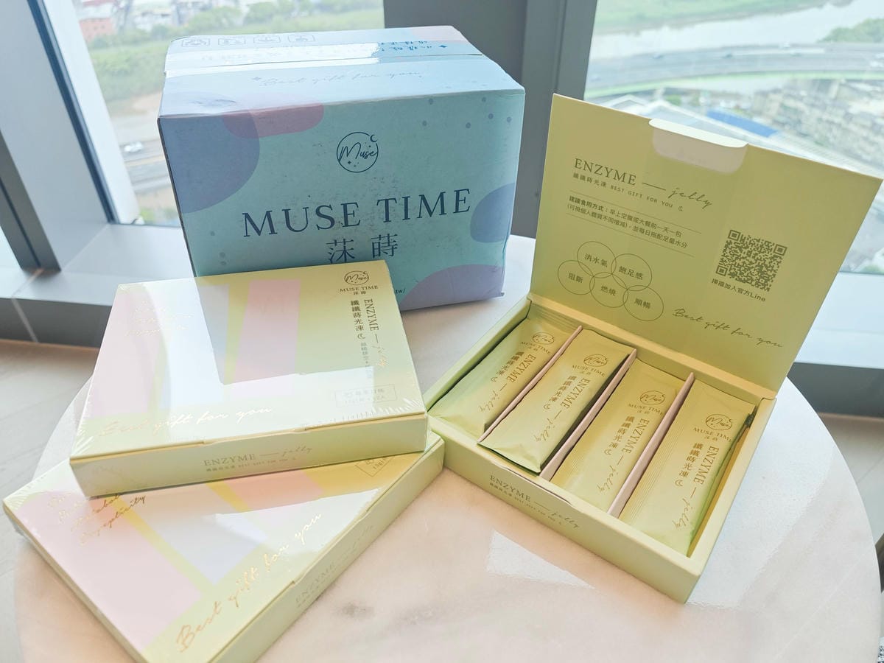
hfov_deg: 73.9
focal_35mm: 23
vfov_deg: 58.9
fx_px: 587
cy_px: 332
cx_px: 442
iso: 100
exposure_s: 1/120
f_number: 2.8
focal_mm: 8.72
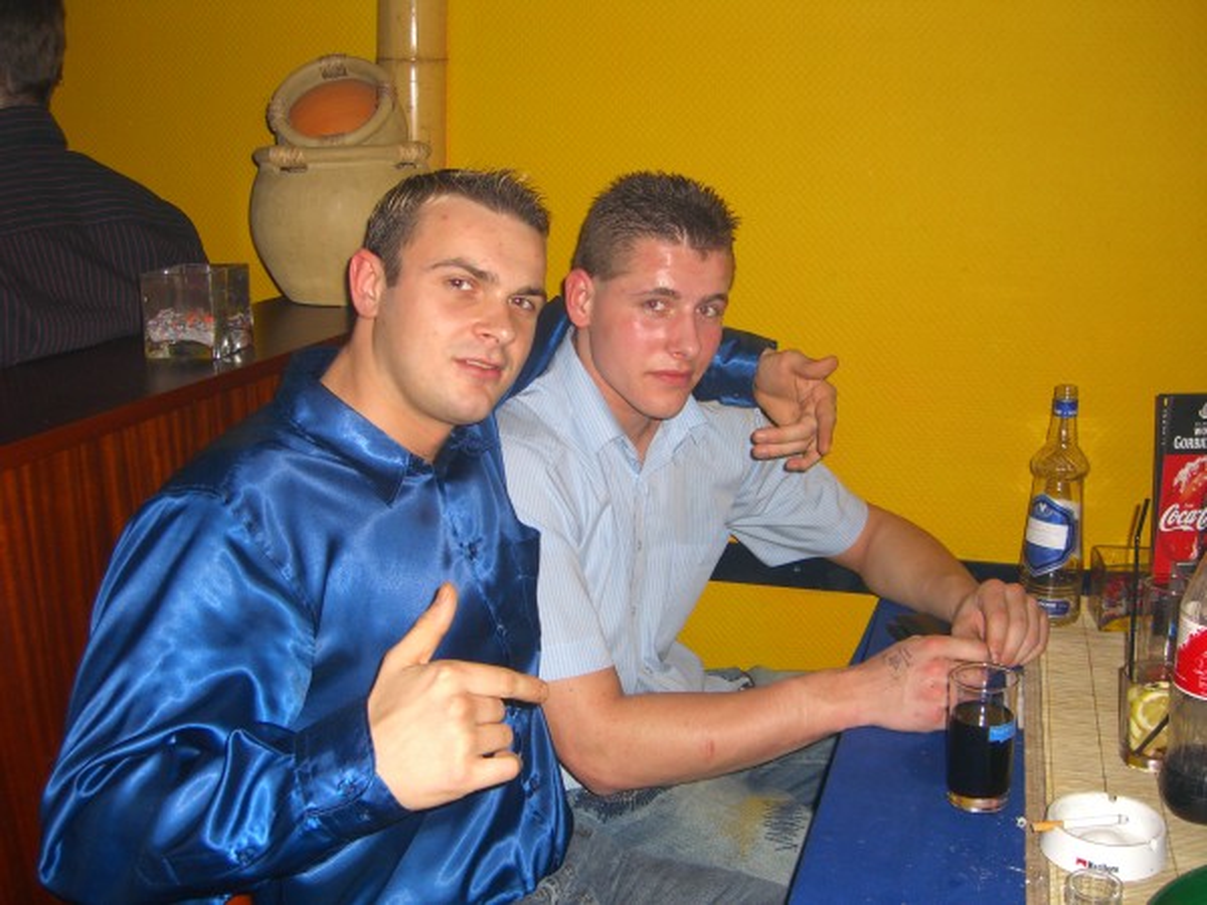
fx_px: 1325
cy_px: 452
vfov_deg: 37.7
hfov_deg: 49.0
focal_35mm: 38
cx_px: 604
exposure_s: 1/60
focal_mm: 7.9
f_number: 2.8
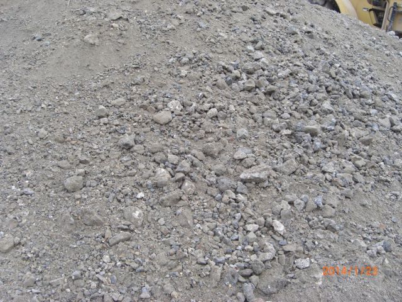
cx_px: 201
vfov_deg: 37.7
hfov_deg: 49.0
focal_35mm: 38
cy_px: 151
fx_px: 441
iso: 80
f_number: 2.8
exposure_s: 1/125
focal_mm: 7.9
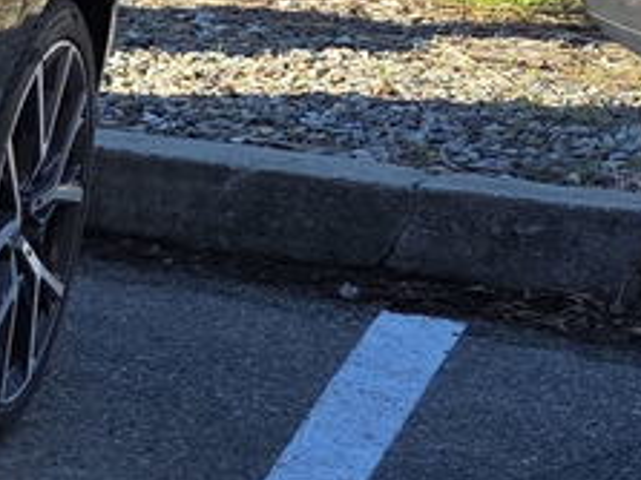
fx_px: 3054
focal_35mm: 165
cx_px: -1368
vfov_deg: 9.0
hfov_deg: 9.2
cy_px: 374
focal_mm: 6.3
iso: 80
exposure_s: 1/2060
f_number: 1.7
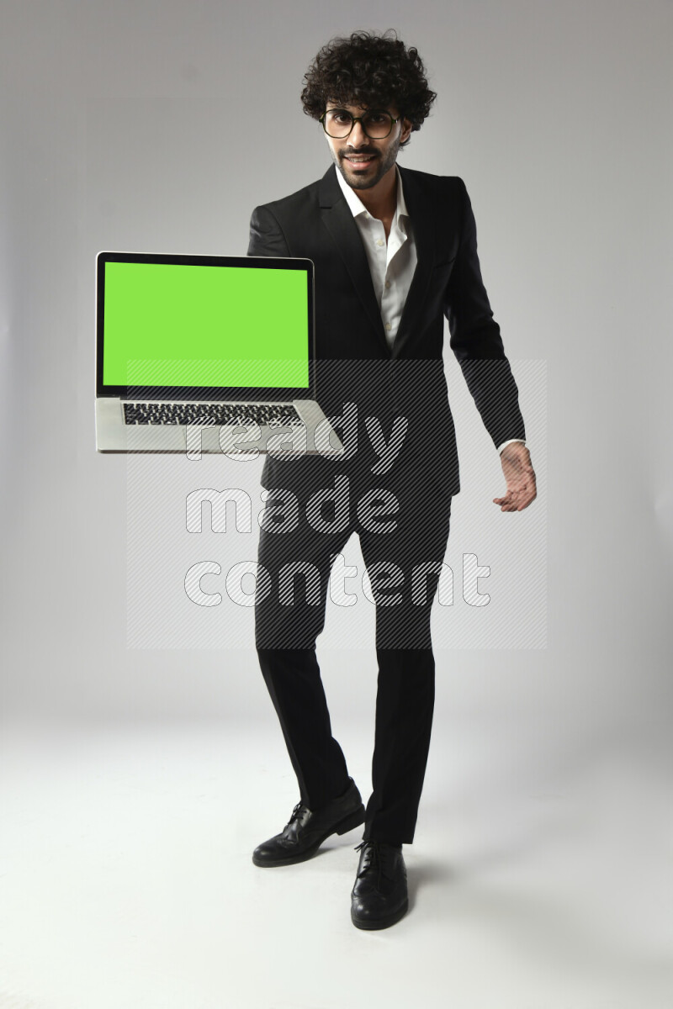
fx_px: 953
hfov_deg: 38.9
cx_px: 336
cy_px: 504
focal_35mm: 34
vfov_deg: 55.8
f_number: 5.6
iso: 400
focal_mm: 34
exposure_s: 1/125
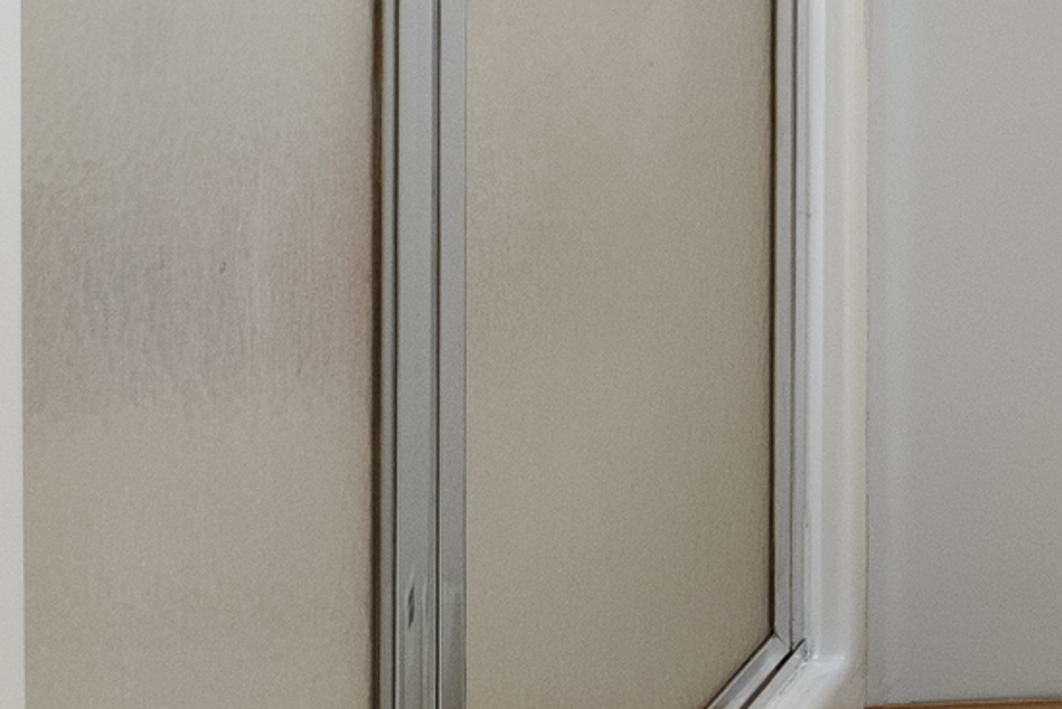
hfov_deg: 19.9
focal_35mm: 78
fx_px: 2302
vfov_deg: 15.7
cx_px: 1843
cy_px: -443
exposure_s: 1/8
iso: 800
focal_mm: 14
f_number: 8
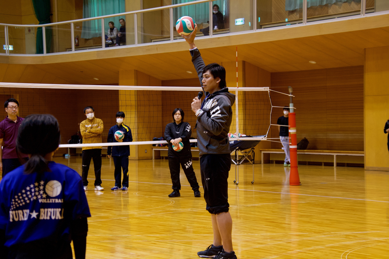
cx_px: 194
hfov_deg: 24.8
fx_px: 886
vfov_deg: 16.7
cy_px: 130
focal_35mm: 82
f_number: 4.5
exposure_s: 1/80
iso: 1000
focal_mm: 55
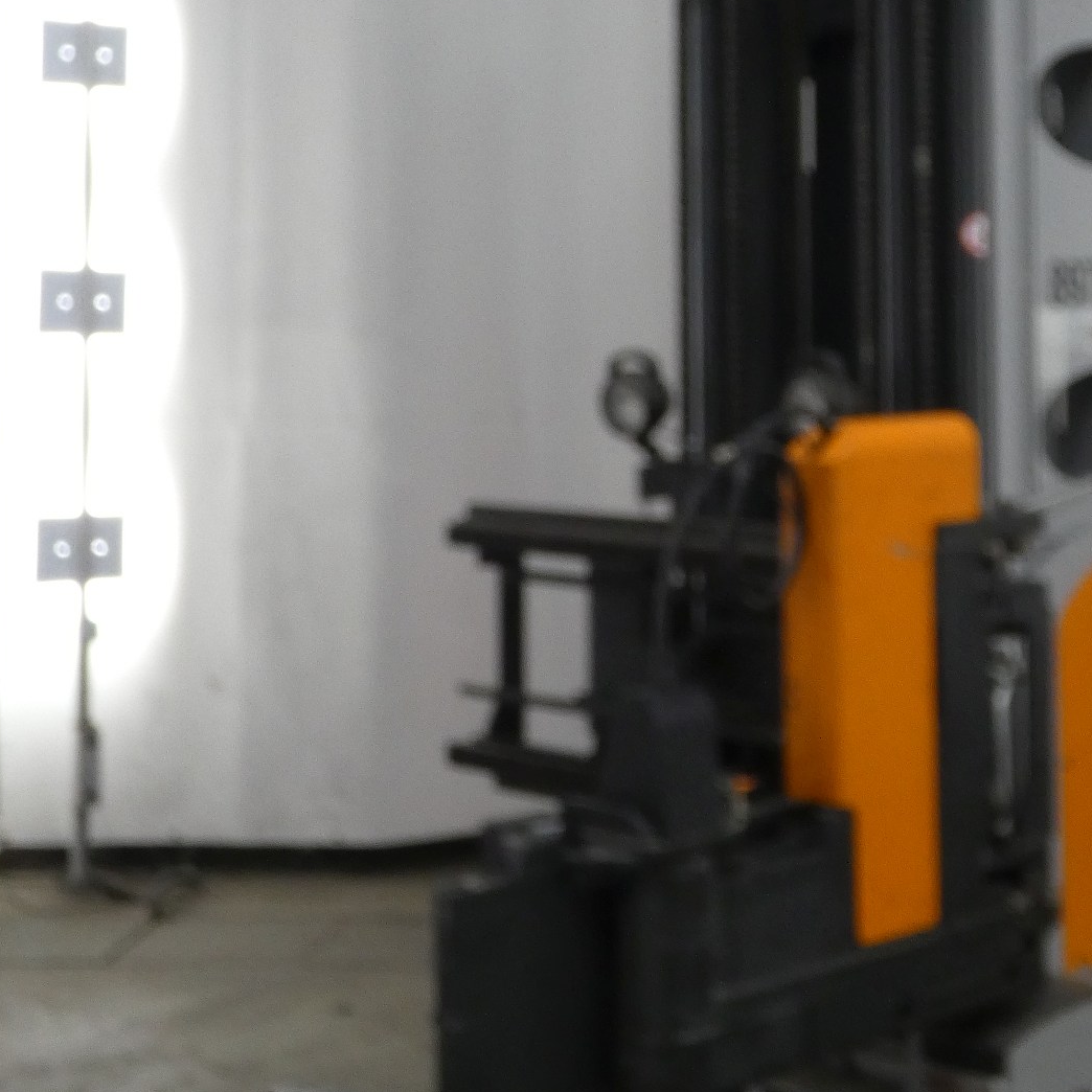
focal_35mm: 65
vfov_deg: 26.0
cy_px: 227
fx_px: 2320
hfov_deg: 26.0
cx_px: 882
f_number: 3.4
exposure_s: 1/80
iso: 250
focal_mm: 5.8
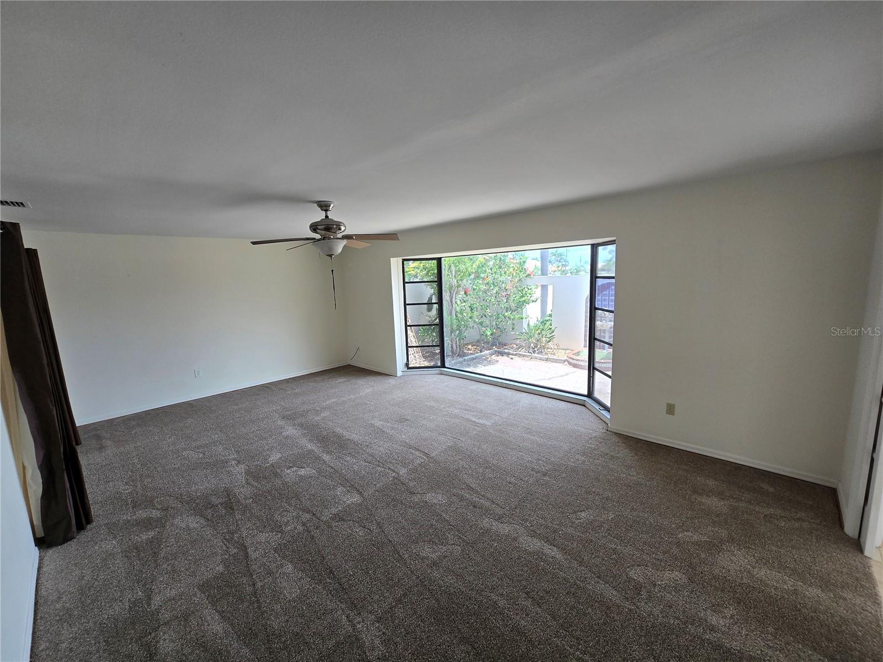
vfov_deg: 89.9
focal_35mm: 13
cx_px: 442
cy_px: 331
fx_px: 332
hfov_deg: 106.2
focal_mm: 2.2
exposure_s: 1/60
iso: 50
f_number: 2.2
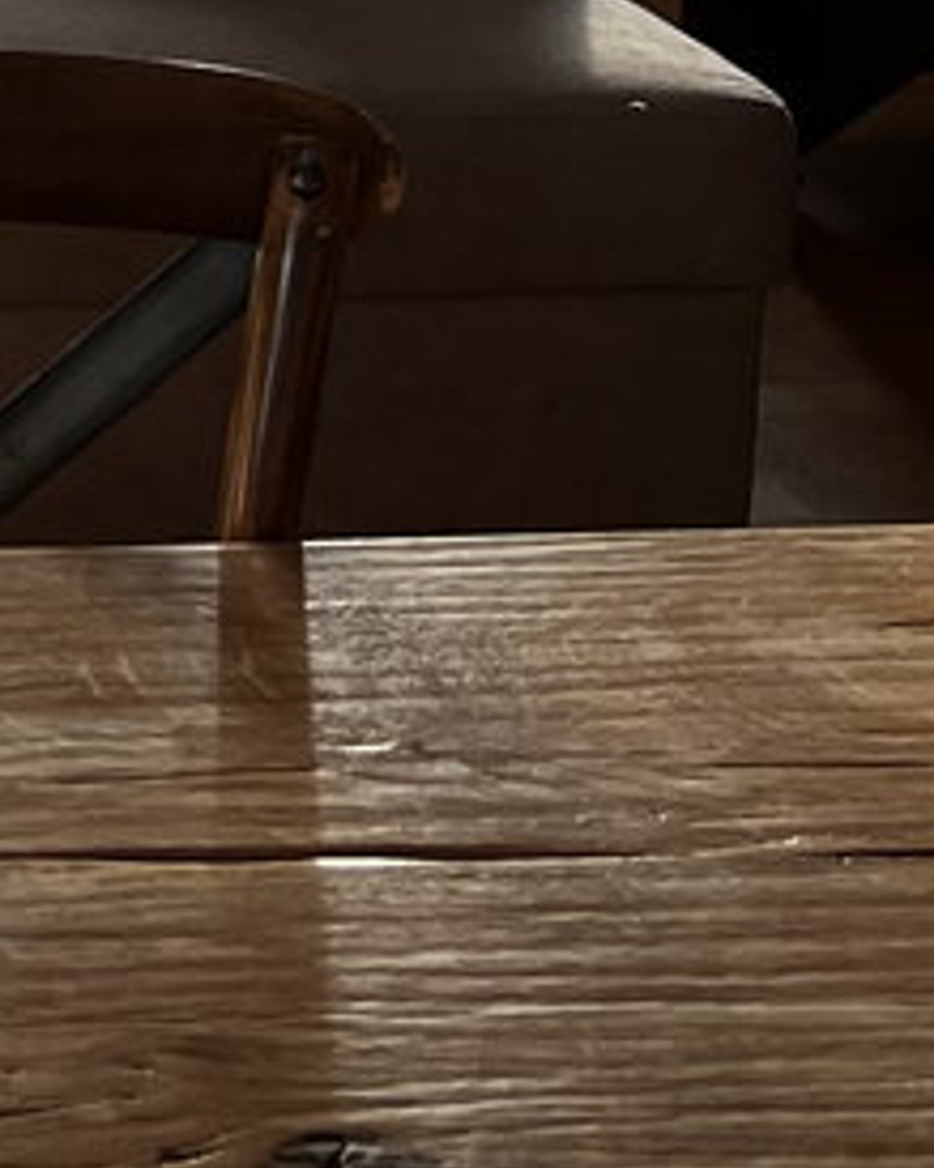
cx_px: -1169
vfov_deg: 12.1
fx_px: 5117
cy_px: -874
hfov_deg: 9.5
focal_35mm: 148
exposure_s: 1/121
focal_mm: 5.7
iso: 64
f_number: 1.5
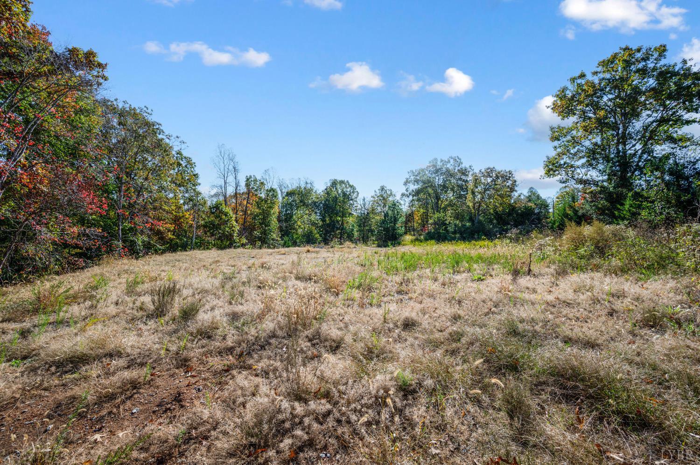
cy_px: 232
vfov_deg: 81.1
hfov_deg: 104.3
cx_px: 350
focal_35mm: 14
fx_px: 272
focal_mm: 14
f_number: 8
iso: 100
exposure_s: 1/200
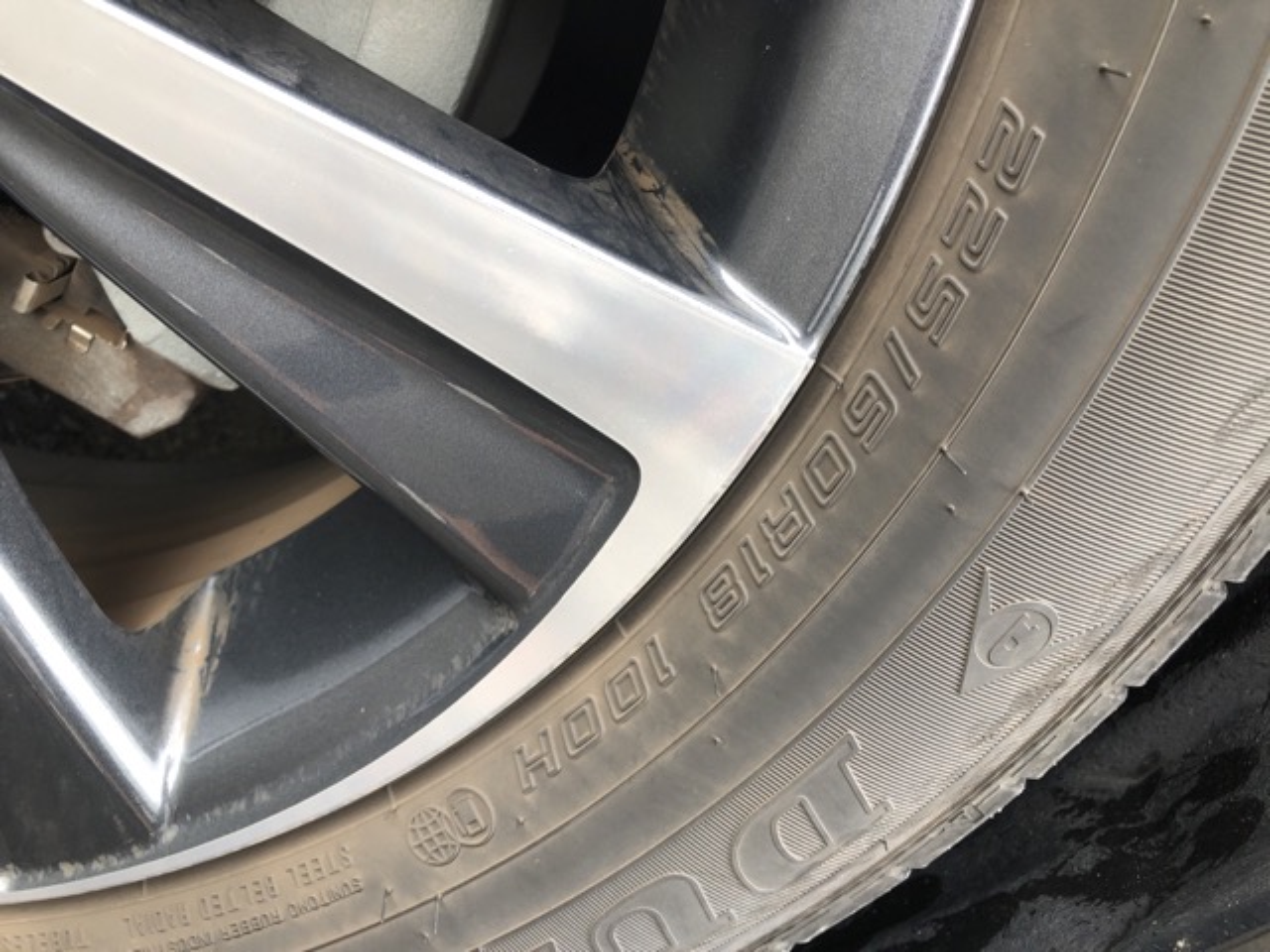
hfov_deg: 63.4
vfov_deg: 49.7
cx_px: 635
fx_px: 1027
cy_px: 476
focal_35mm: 28
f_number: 1.8
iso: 25
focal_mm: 3.99
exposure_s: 1/60
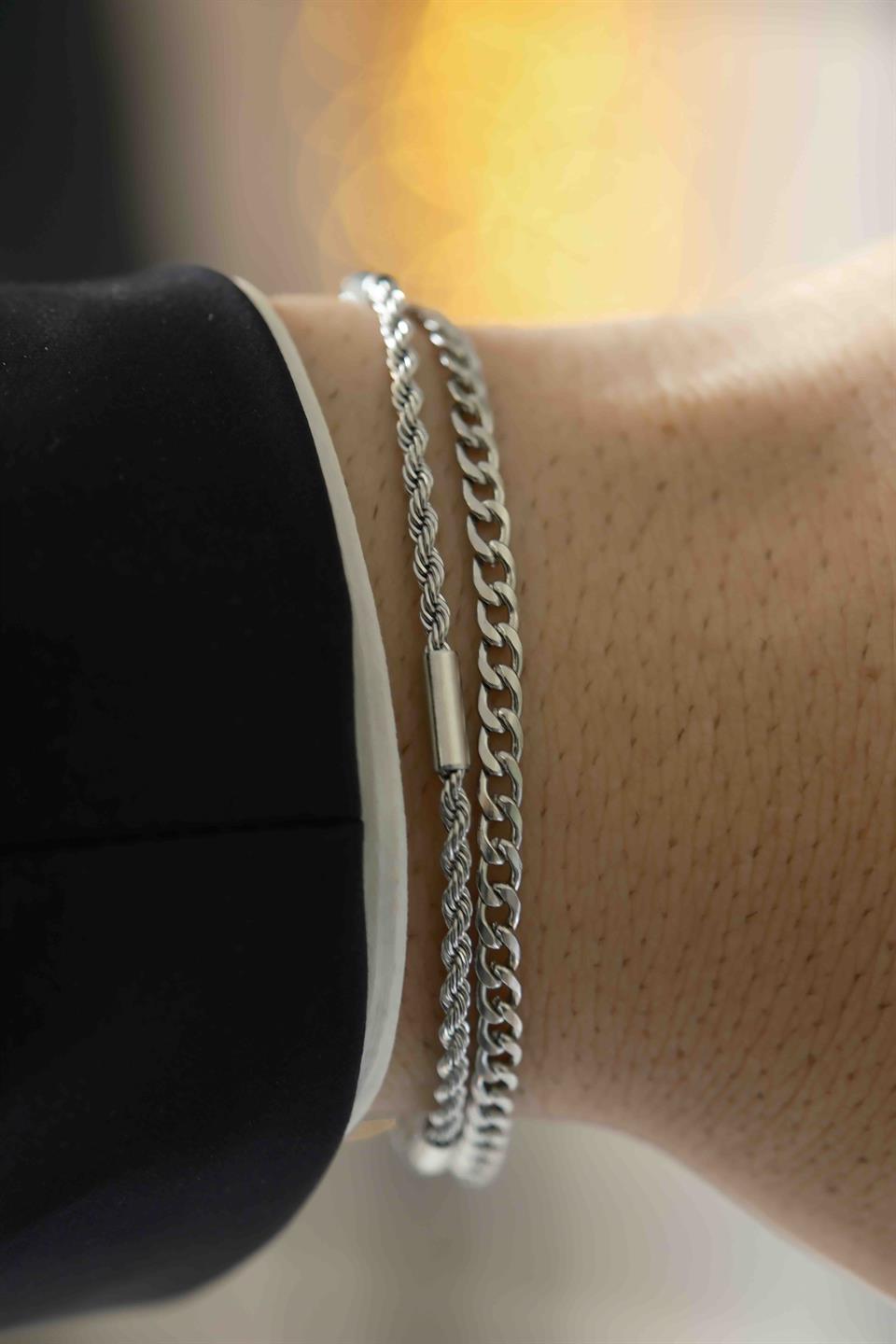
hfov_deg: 11.4
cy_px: 672
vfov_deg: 17.1
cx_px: 448
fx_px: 4480
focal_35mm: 120
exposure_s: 1/30
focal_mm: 80
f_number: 4
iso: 400
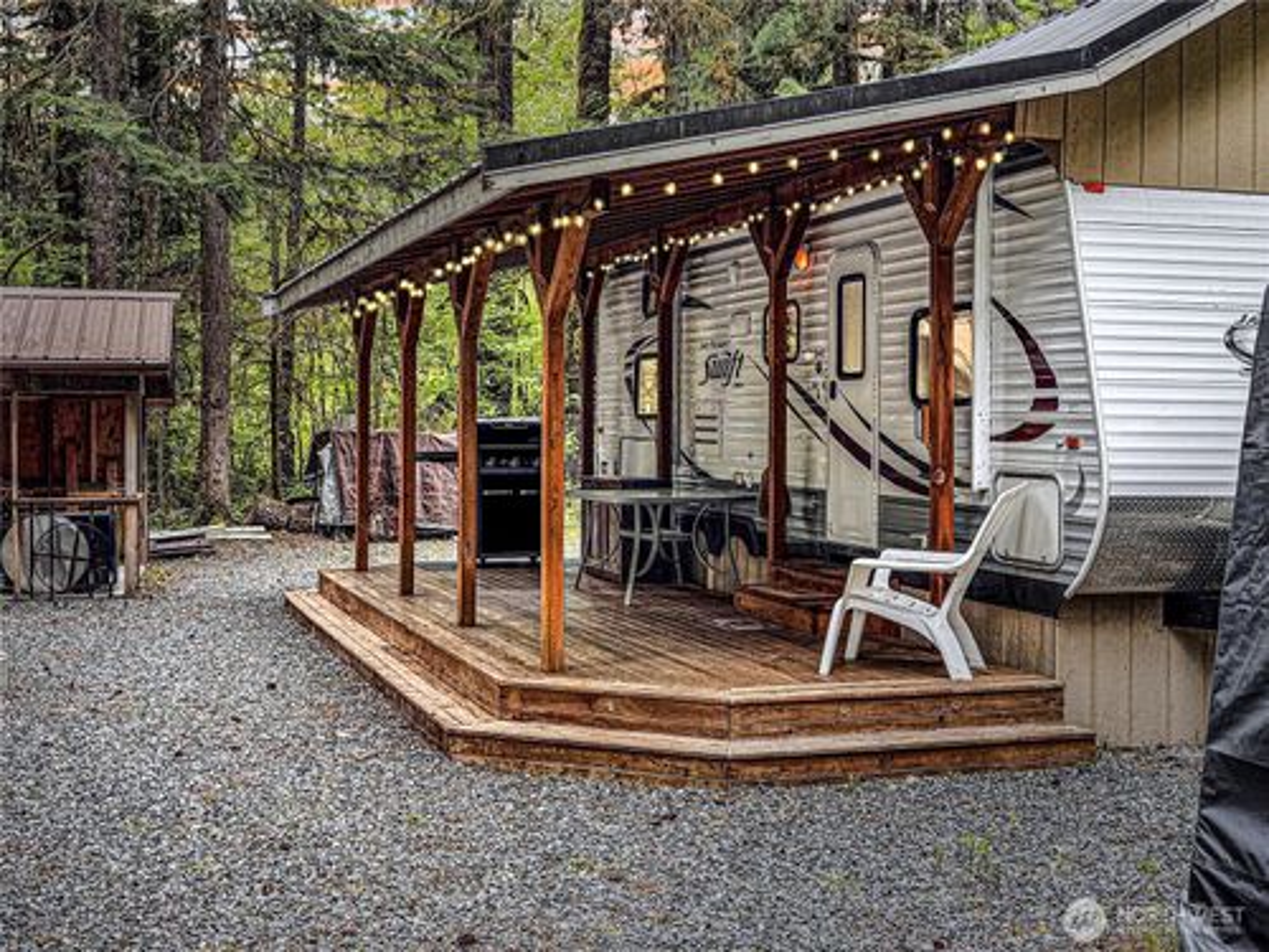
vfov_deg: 30.3
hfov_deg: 39.7
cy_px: 476
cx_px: 634
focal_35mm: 48
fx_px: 1760
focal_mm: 6.76
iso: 80
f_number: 1.78
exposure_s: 1/172
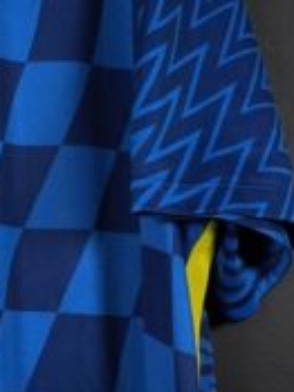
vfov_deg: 18.5
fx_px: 1190
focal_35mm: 105
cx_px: -130
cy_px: 323
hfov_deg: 13.4
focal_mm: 6.57
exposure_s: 1/200
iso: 400
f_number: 1.6
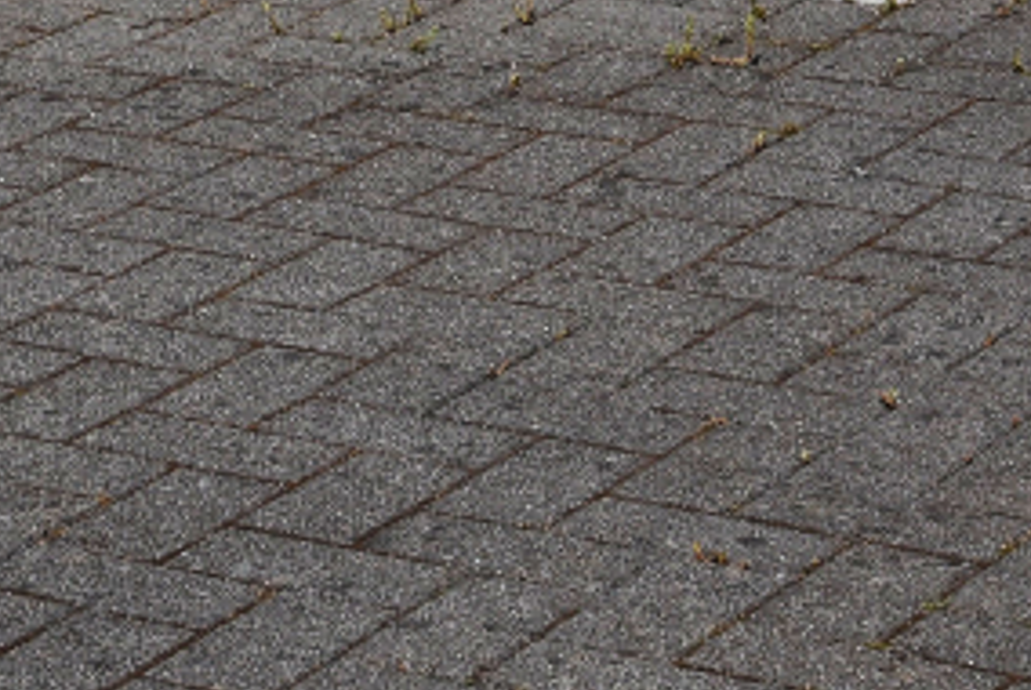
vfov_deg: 7.0
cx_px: -234
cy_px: -1155
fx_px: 5218
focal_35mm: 182
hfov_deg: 11.1
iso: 200
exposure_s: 1/640
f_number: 13
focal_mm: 32
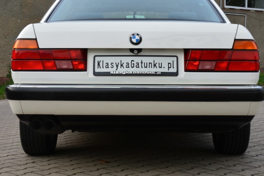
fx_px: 550
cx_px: 135
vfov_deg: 18.2
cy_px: 75
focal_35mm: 75
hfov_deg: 27.0
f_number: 10
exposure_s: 1/50
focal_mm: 38
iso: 400
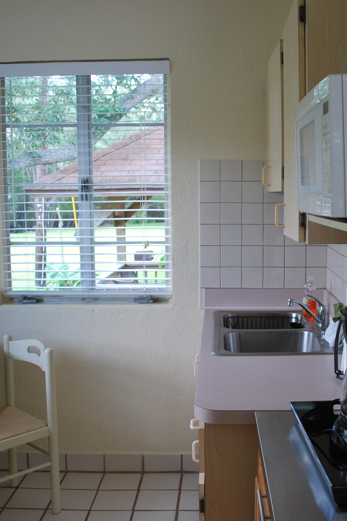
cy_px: 260
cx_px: 219
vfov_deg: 47.4
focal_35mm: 41
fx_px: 593
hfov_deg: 32.5
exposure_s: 1/60
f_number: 4
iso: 200
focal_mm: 18
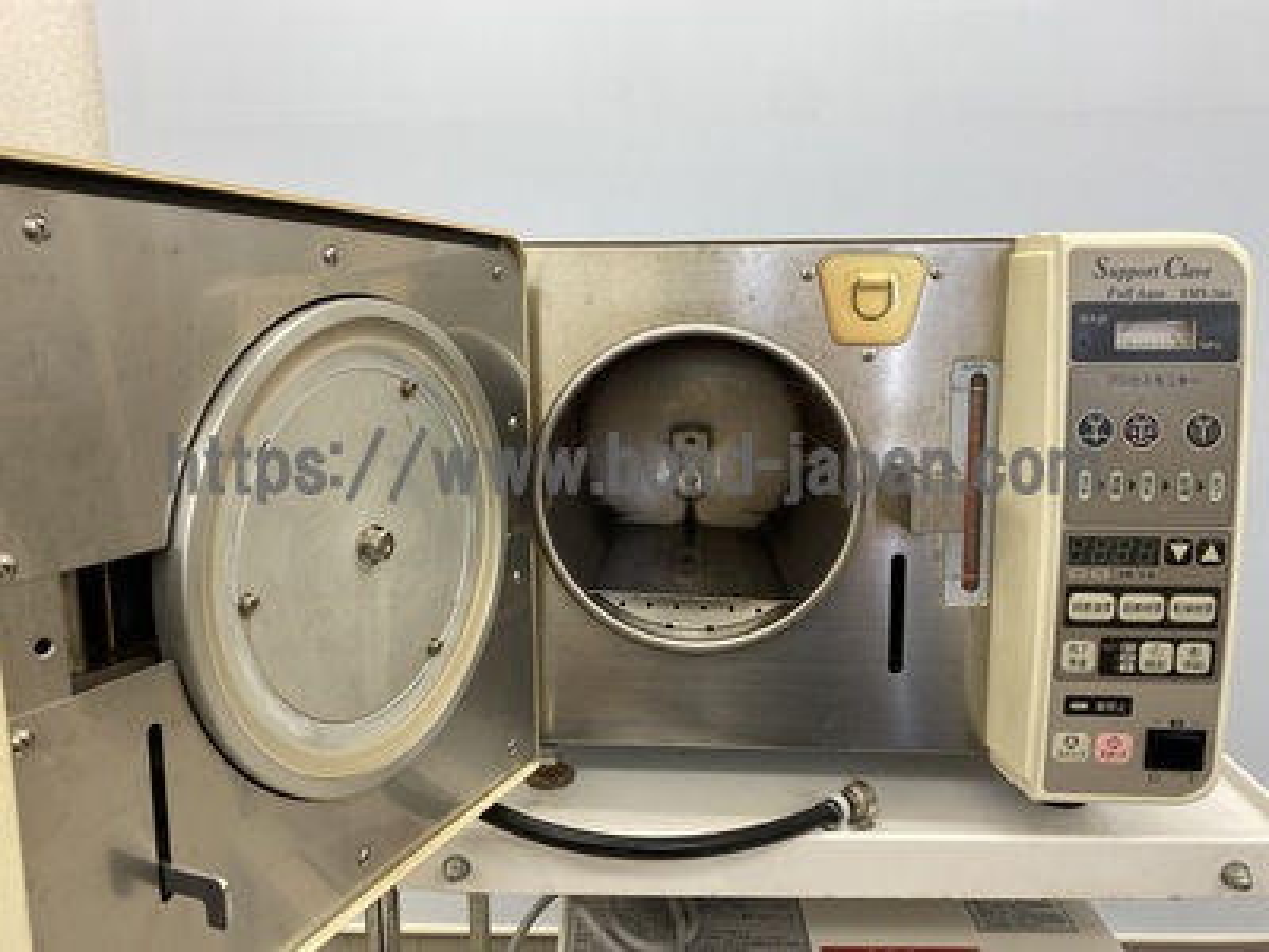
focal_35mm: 26
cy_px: 476
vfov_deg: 53.1
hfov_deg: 67.3
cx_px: 634
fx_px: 953
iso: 64
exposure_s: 1/120
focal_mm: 4.25
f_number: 1.8
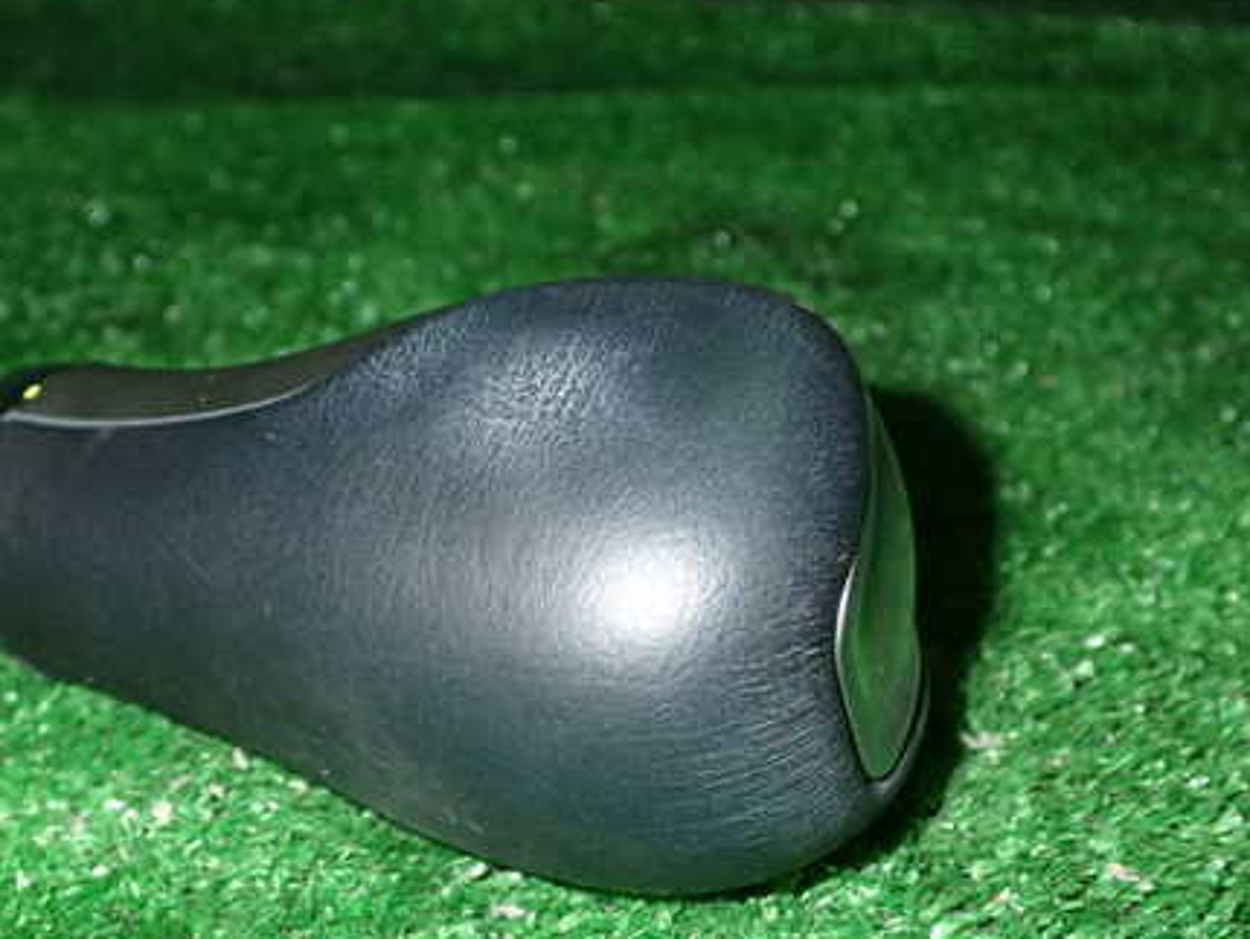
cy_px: 494
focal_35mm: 53
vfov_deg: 27.5
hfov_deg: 36.0
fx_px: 1915
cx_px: 500
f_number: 8
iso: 500
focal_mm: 6.83
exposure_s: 1/40
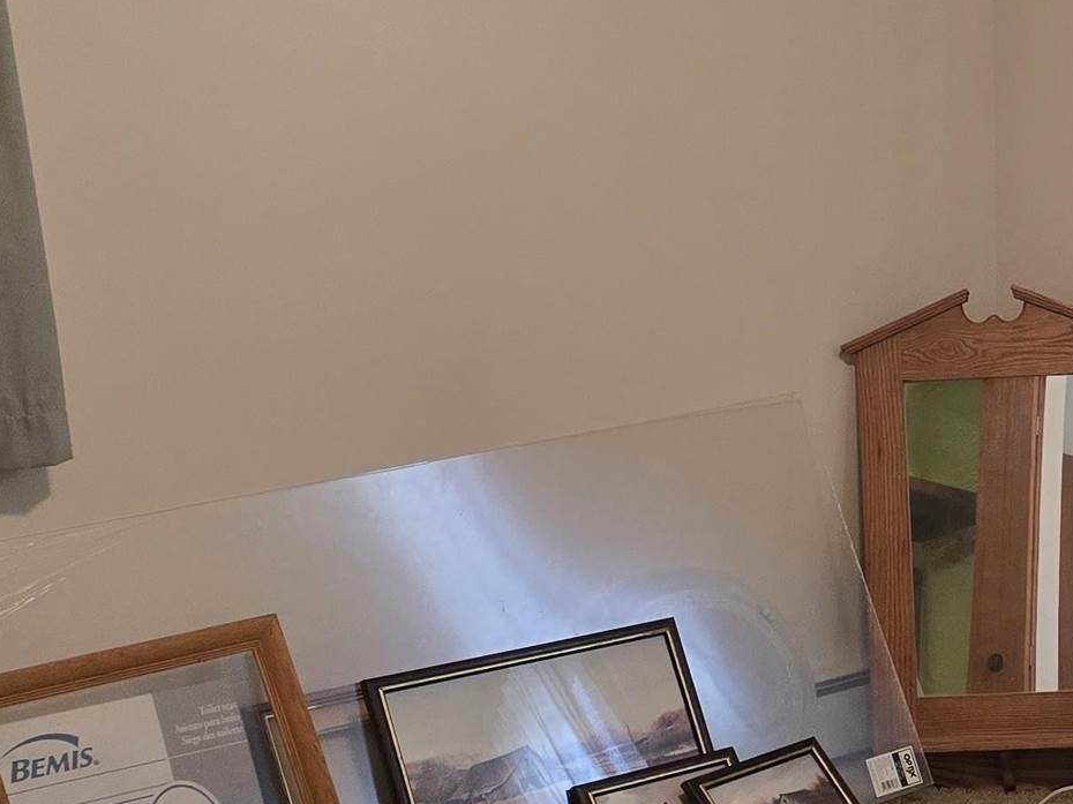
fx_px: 2355
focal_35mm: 76
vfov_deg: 19.3
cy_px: 538
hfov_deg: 24.3
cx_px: 1127
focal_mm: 6.3
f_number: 1.7
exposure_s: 1/120
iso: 640
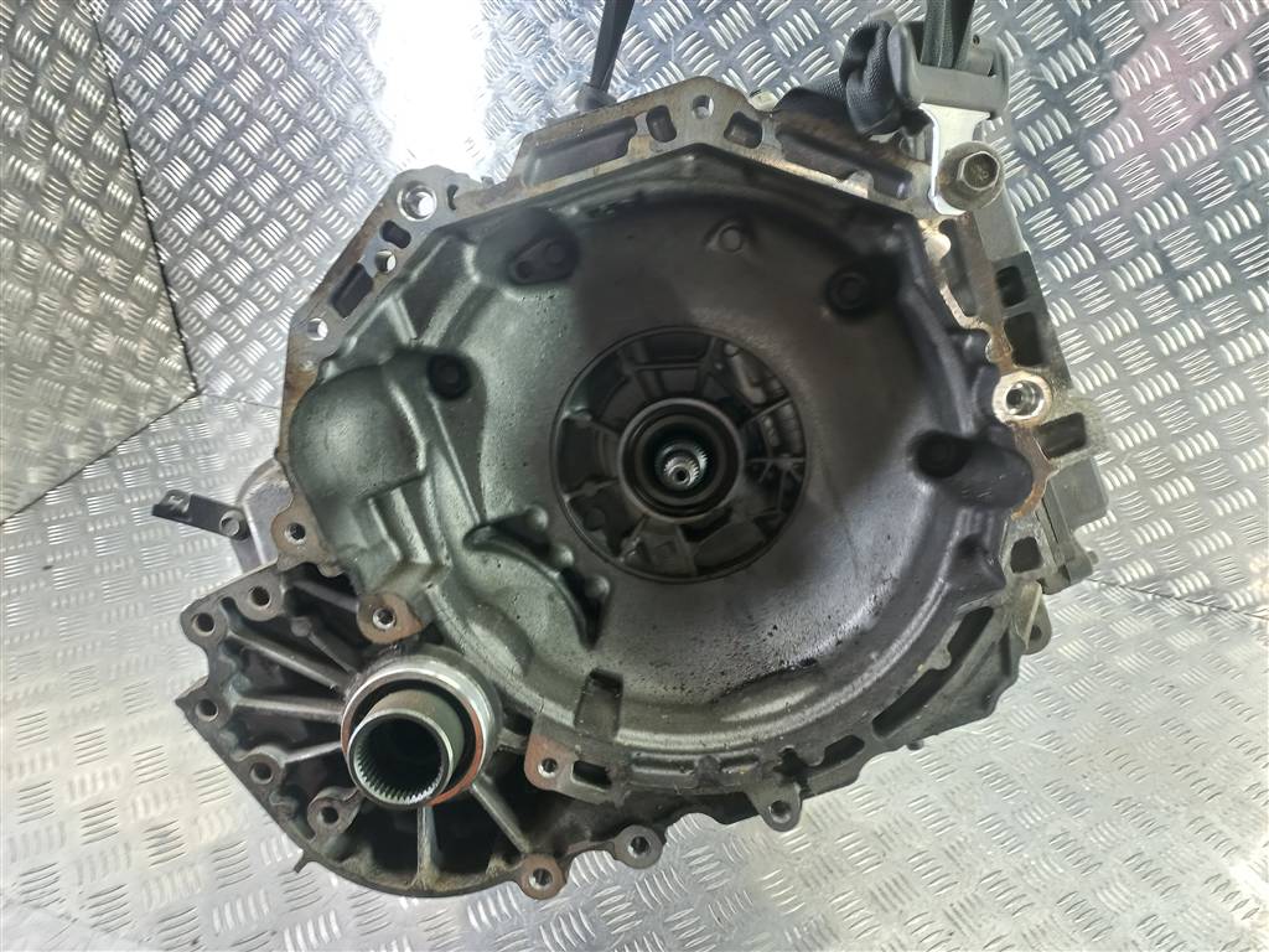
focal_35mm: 25
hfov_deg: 69.4
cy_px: 476
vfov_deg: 54.9
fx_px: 916
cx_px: 634
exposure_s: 1/33
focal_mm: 4.6
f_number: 1.8
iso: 250
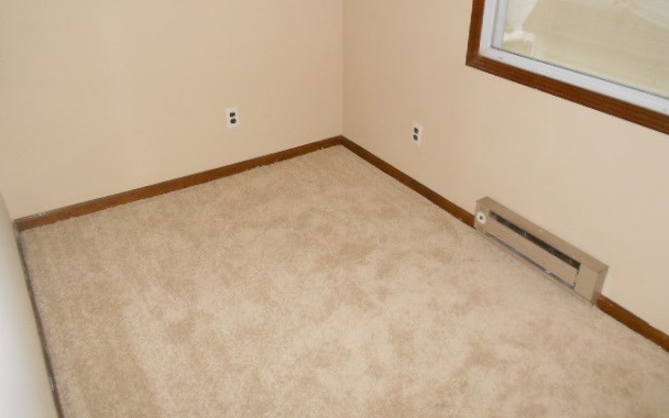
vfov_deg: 43.0
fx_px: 529
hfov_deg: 64.6
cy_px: 178
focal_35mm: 29
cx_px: 340
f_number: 3.2
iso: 320
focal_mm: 4.6
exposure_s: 1/25
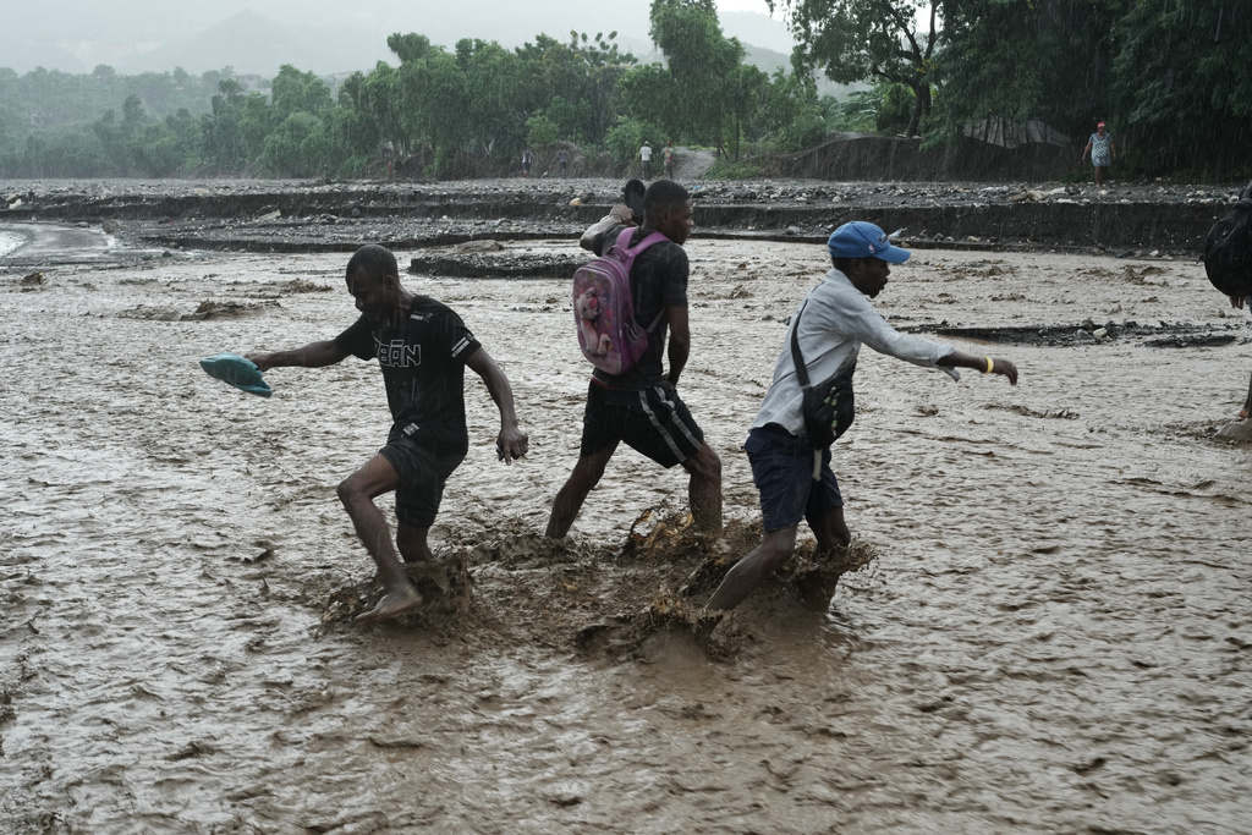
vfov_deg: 27.0
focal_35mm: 50
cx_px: 626
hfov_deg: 39.6
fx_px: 1739
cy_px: 418
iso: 640
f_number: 6.3
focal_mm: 50
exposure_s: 1/160
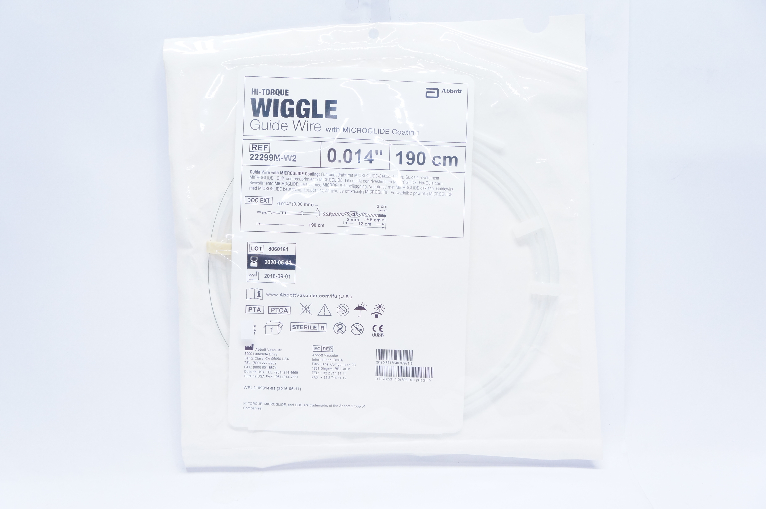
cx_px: 383
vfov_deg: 32.9
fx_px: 861
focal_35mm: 40
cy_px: 254
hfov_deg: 48.0
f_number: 4.5
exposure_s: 1/160
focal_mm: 27
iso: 1600
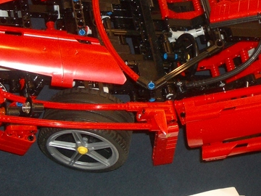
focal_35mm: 109
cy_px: 33
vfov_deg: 13.5
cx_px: 191
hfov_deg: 18.0
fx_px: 822
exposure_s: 1/60
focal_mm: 8.2
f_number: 3.1
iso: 100
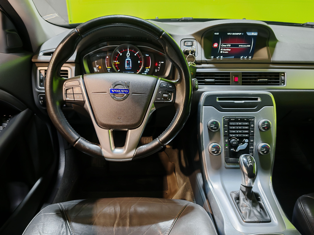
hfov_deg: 65.3
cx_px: 157
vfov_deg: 51.4
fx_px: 245
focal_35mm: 27
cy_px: 118
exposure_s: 1/33
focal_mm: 6.83
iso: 100
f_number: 1.4
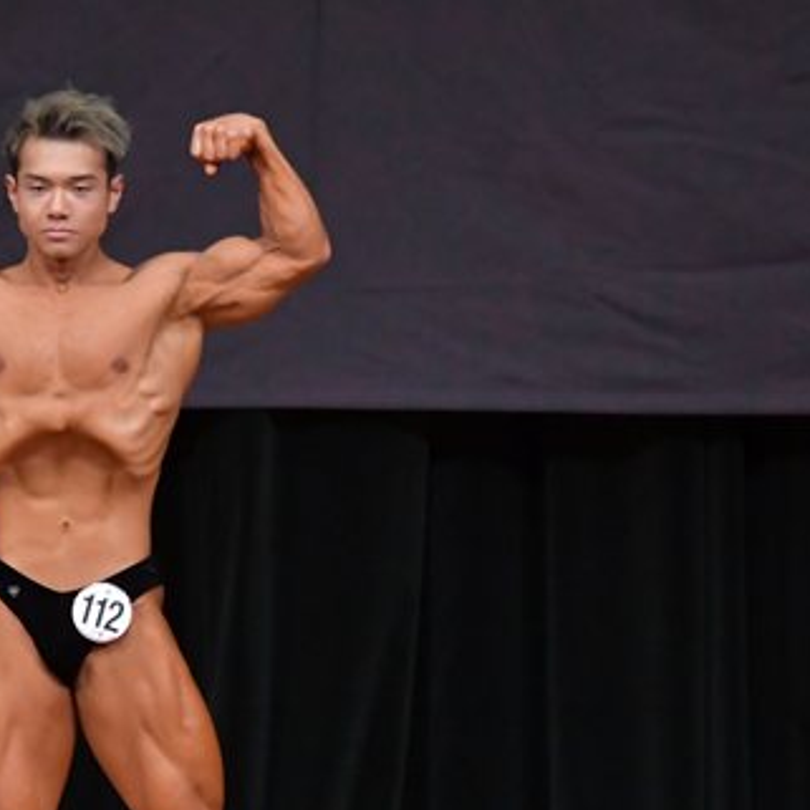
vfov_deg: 3.2
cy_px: 560
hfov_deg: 3.2
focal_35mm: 554
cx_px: 107
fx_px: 14666
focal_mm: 180
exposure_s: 1/400
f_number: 5.6
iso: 4000
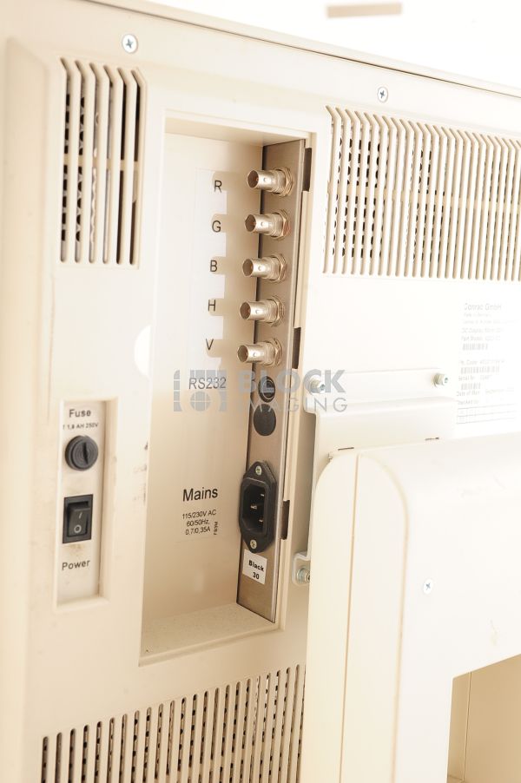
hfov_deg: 27.0
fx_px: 1087
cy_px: 392
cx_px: 260
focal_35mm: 50
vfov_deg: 39.6
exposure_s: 1/125
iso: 1600
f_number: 9
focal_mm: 50
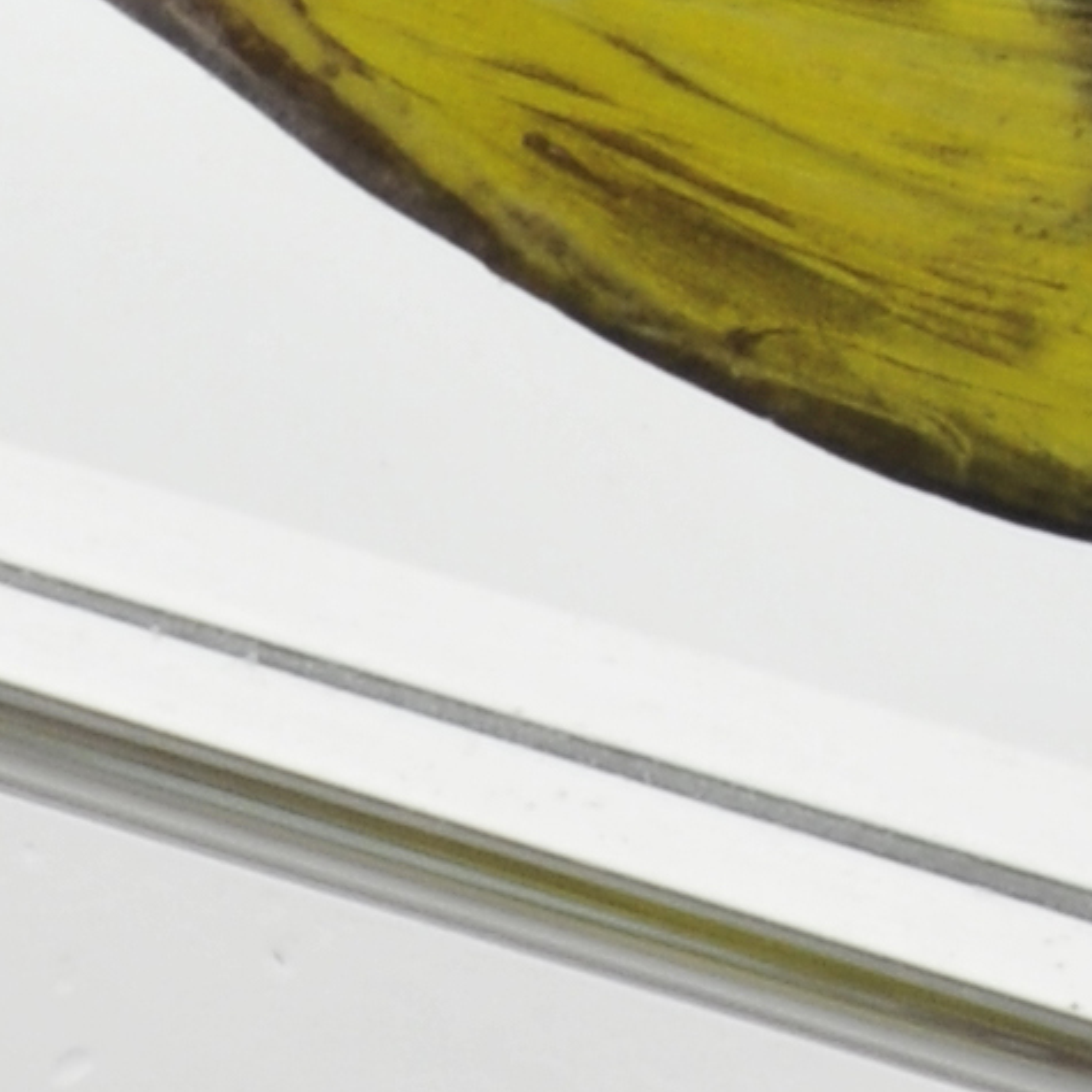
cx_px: 1830
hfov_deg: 1.5
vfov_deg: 1.4
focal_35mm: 1207
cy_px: -2076
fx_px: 43072
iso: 200
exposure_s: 1/60
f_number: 22
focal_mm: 105
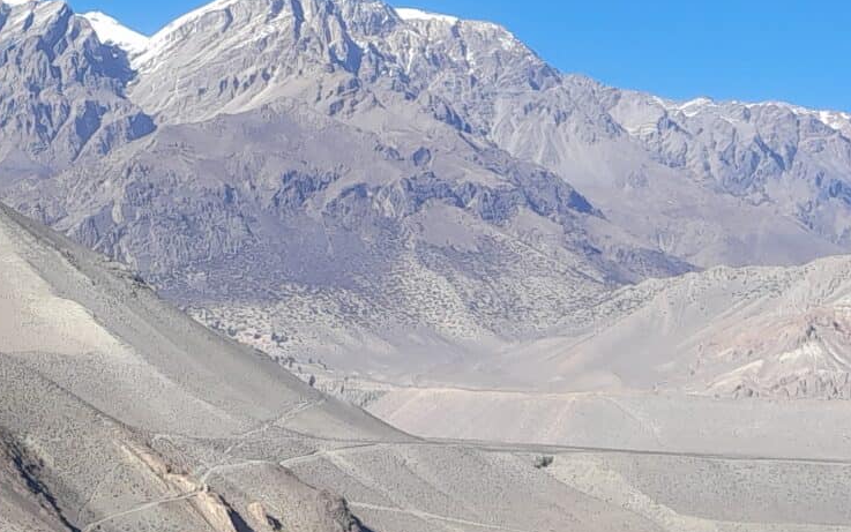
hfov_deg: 20.8
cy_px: 142
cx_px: -219
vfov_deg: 14.2
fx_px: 2134
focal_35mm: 92
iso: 20
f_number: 2
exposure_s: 1/554
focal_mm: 4.6
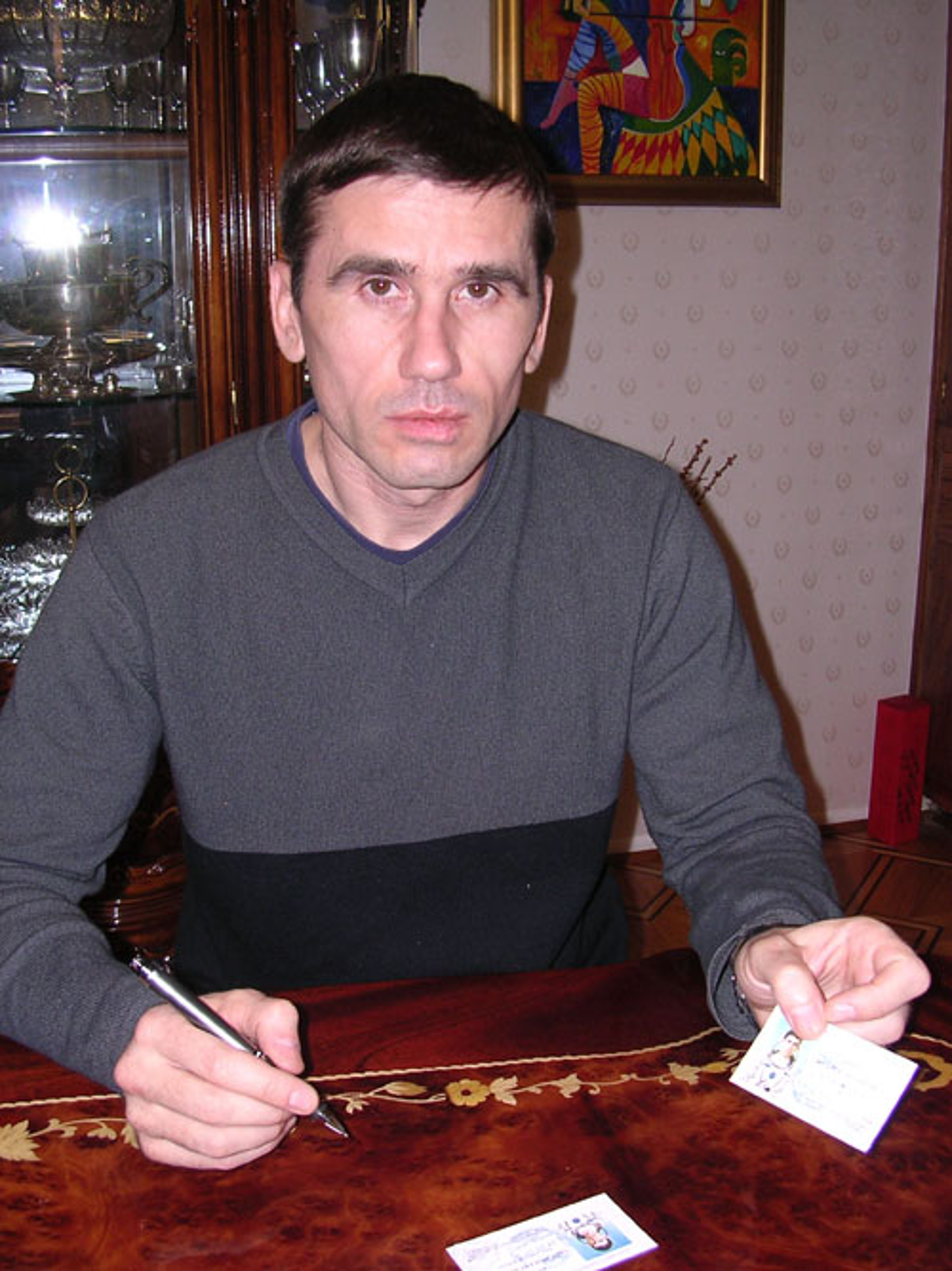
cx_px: 476
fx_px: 1394
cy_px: 636
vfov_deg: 49.0
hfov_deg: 37.7
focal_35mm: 38
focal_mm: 5.8
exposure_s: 1/60.1
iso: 100
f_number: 2.8
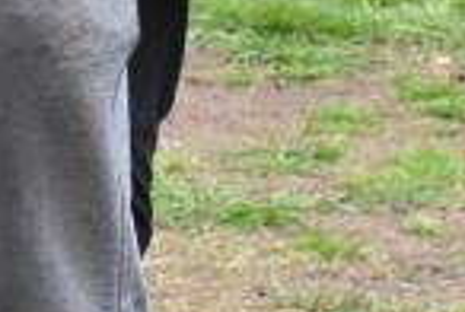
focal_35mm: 734
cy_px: -342
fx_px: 9500
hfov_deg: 2.8
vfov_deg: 1.9
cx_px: -650
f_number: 9
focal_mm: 70
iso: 2000
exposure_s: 1/320
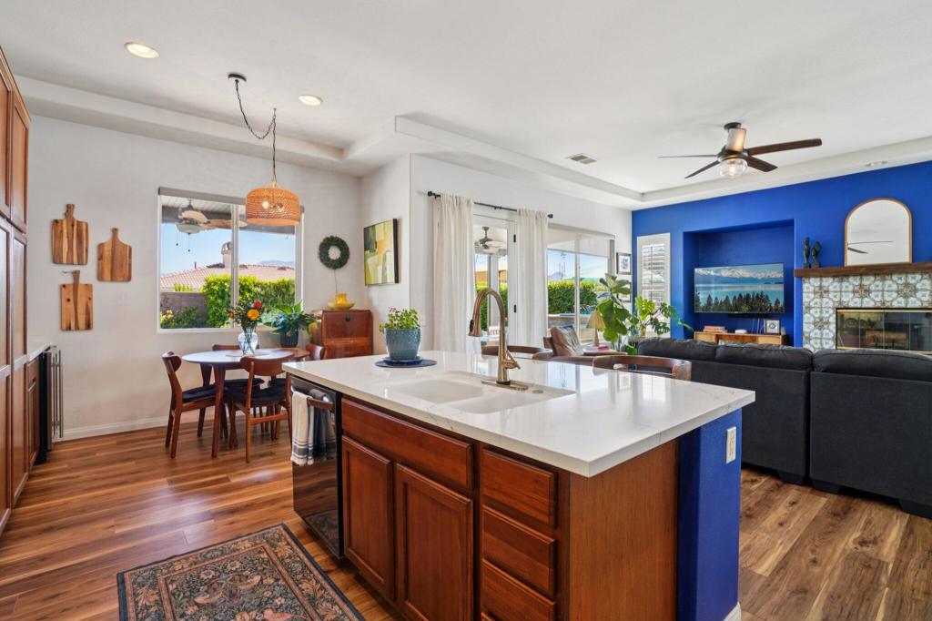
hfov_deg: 96.8
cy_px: 310
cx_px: 466
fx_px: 414
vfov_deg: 73.7
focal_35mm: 16
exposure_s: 1/30
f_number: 8
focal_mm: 16
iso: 320
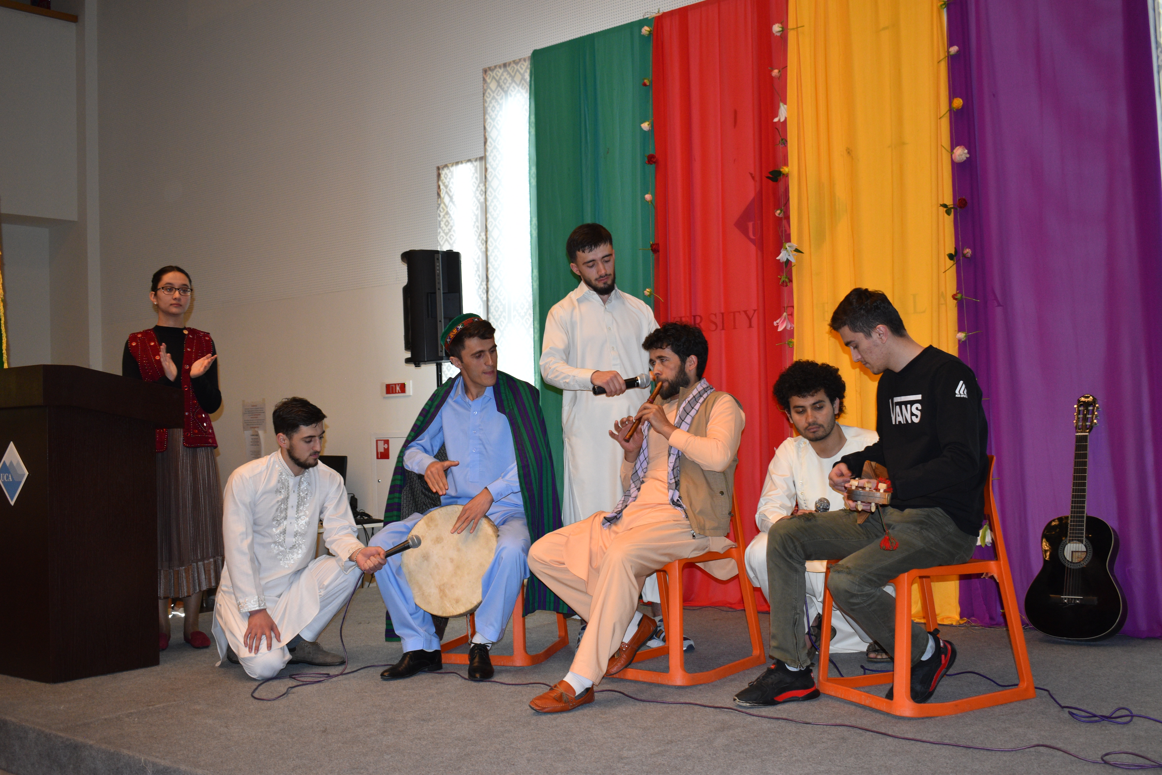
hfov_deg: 49.6
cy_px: 388
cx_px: 581
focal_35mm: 39
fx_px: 1259
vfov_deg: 34.2
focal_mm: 26
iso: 800
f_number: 4.5
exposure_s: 1/80
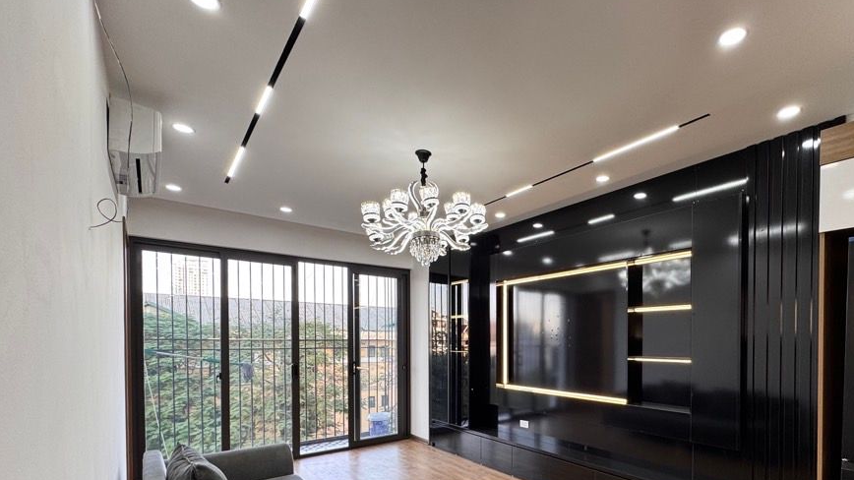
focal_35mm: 18
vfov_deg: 58.4
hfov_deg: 91.7
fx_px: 408
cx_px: 503
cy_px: 349
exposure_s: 1/100
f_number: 2.2
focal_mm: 2.22
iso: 80
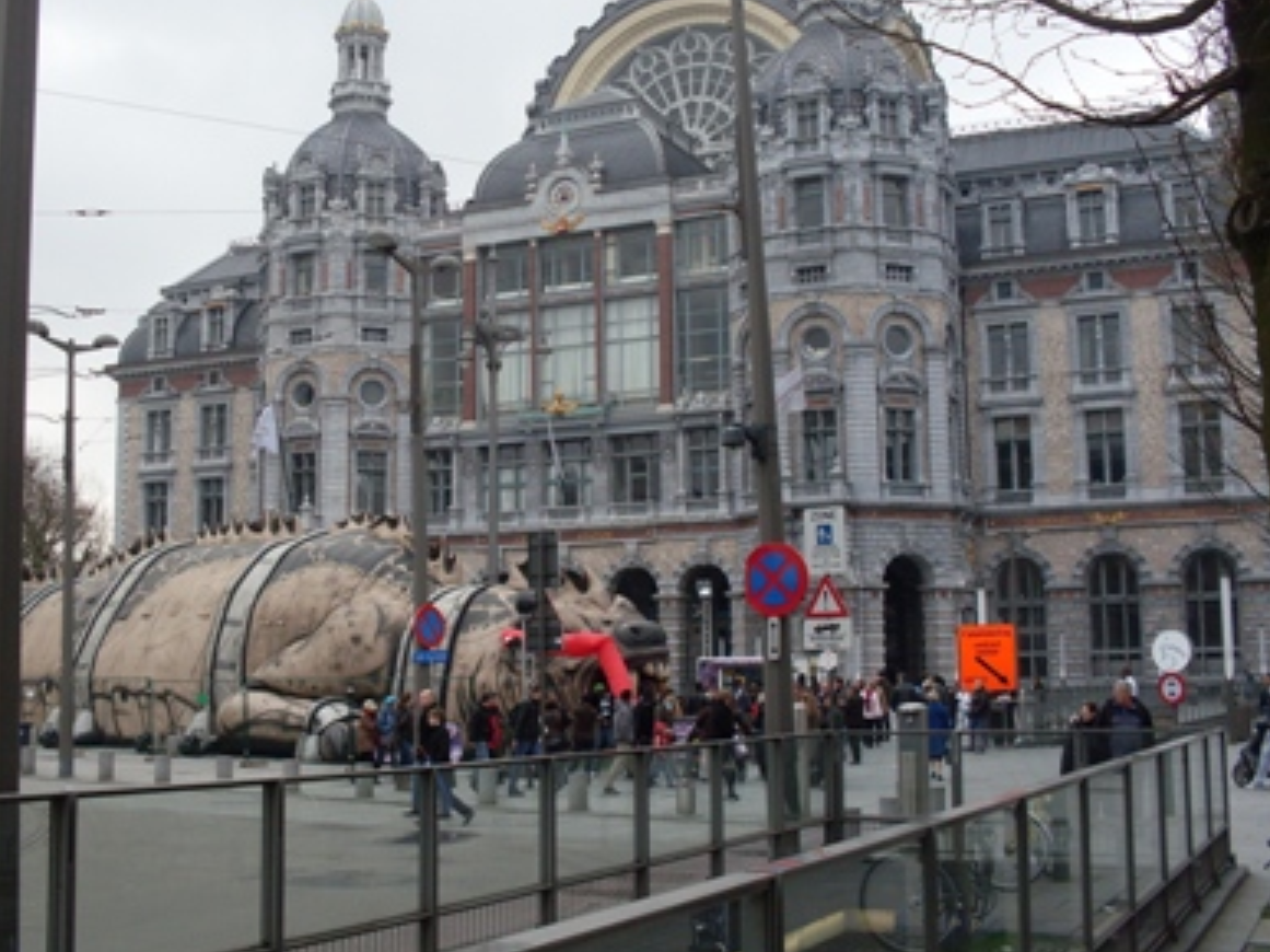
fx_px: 1614
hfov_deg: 42.9
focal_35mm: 44
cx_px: 561
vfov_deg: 32.8
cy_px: 433
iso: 80
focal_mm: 6.3
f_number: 2.8
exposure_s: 1/350
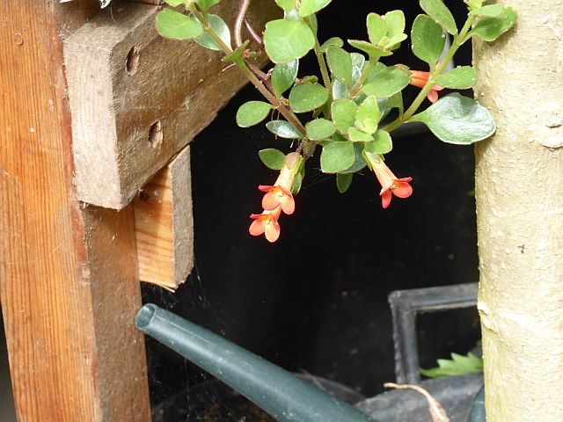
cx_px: 282
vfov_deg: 13.8
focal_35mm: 107
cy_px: 211
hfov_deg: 18.4
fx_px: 1740
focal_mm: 17.5
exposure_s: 1/60
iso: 100
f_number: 5
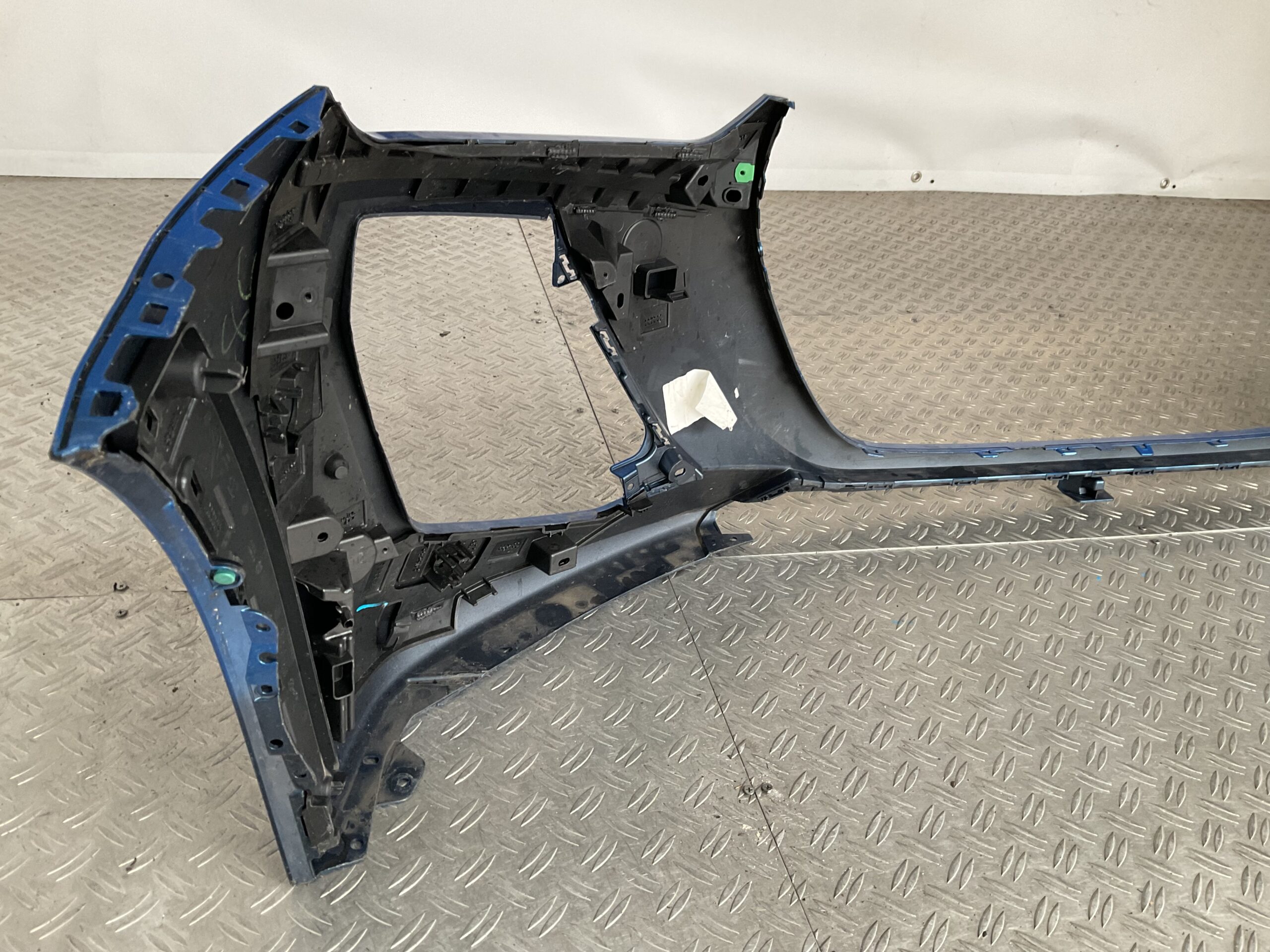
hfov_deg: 61.7
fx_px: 1064
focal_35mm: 29
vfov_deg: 48.2
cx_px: 635
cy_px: 476
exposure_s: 1/50
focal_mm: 3
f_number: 1.8
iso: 64
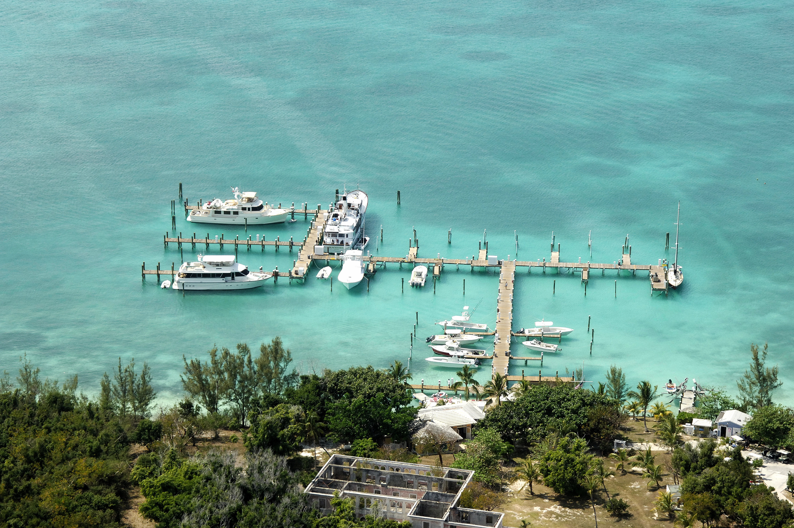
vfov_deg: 14.7
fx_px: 2049
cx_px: 397
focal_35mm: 93
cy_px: 264
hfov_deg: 21.9
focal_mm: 62
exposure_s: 1/1000
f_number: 8.5
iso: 400
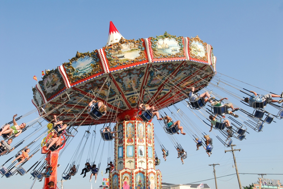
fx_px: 306
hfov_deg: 49.6
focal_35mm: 39
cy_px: 94
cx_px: 142
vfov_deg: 34.2
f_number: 5.6
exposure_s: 1/1250
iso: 400
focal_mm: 26
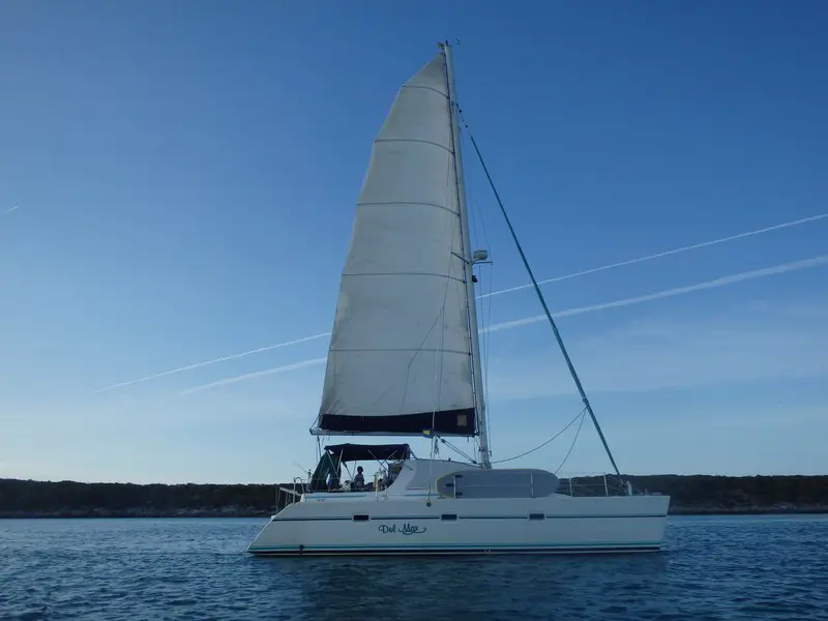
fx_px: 670
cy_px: 310
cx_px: 414
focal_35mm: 28
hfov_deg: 63.4
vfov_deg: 49.7
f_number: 11
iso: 125
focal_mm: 5
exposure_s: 1/125
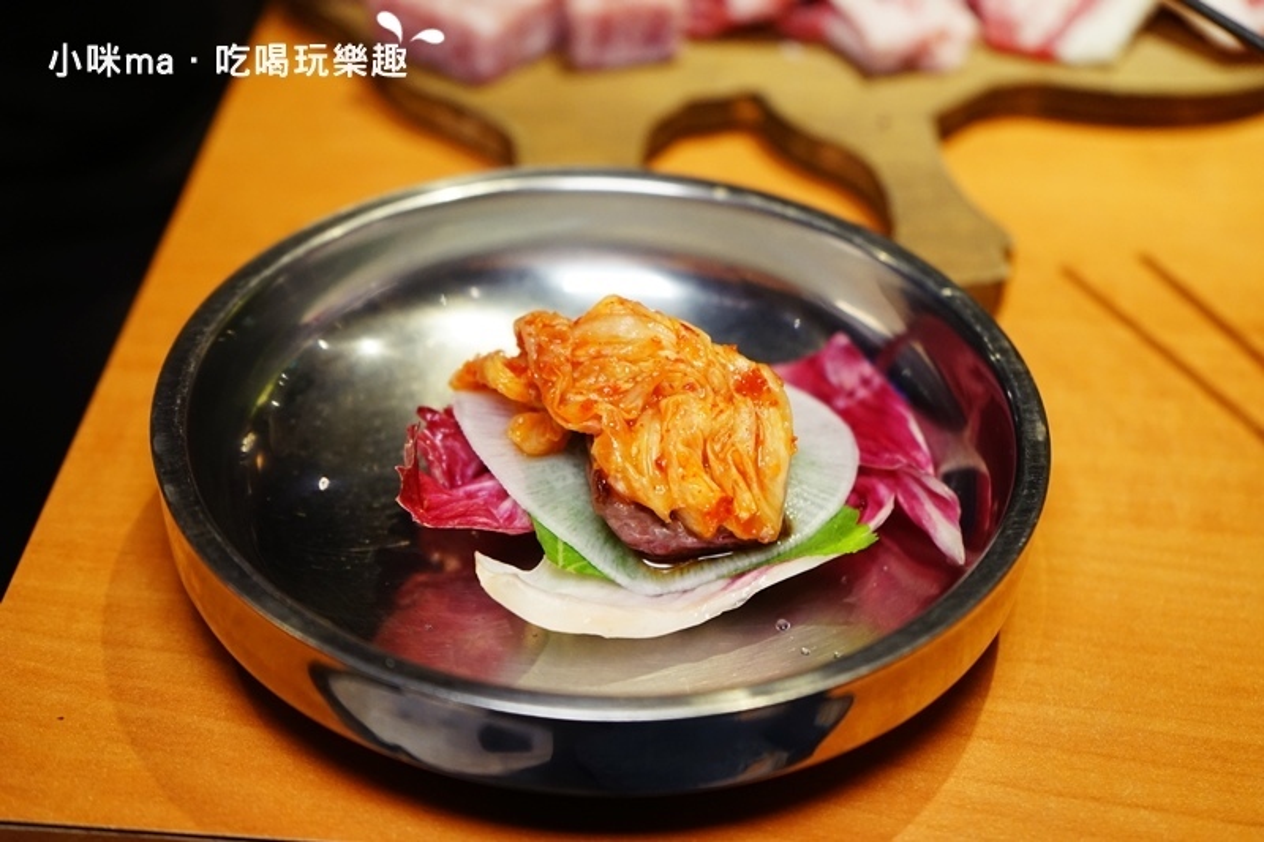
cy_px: 421
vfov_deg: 27.0
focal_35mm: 50
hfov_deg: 39.6
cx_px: 632
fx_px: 1755
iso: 1600
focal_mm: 50
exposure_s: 1/60
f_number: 4.5
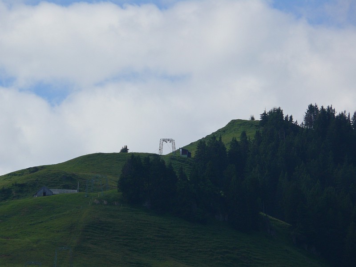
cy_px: 134
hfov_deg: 4.7
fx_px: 4319
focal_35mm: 420
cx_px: 178
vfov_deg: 3.5
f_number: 7.1
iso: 100
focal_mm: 88.8
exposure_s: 1/500
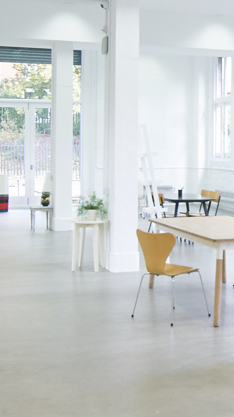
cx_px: 302
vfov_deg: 30.0
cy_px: 129
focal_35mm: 70
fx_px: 770
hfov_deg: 16.4
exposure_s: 1/60
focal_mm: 13
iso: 400
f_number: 5.6
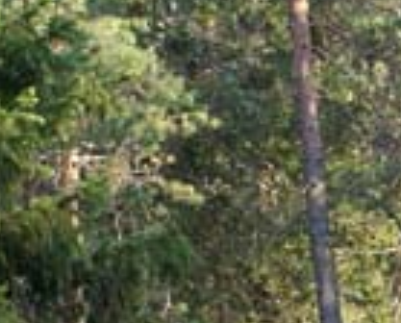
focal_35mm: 283
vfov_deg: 5.4
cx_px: 606
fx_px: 3364
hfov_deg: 6.7
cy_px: 564
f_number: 5.6
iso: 100
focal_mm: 35
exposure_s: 1/60
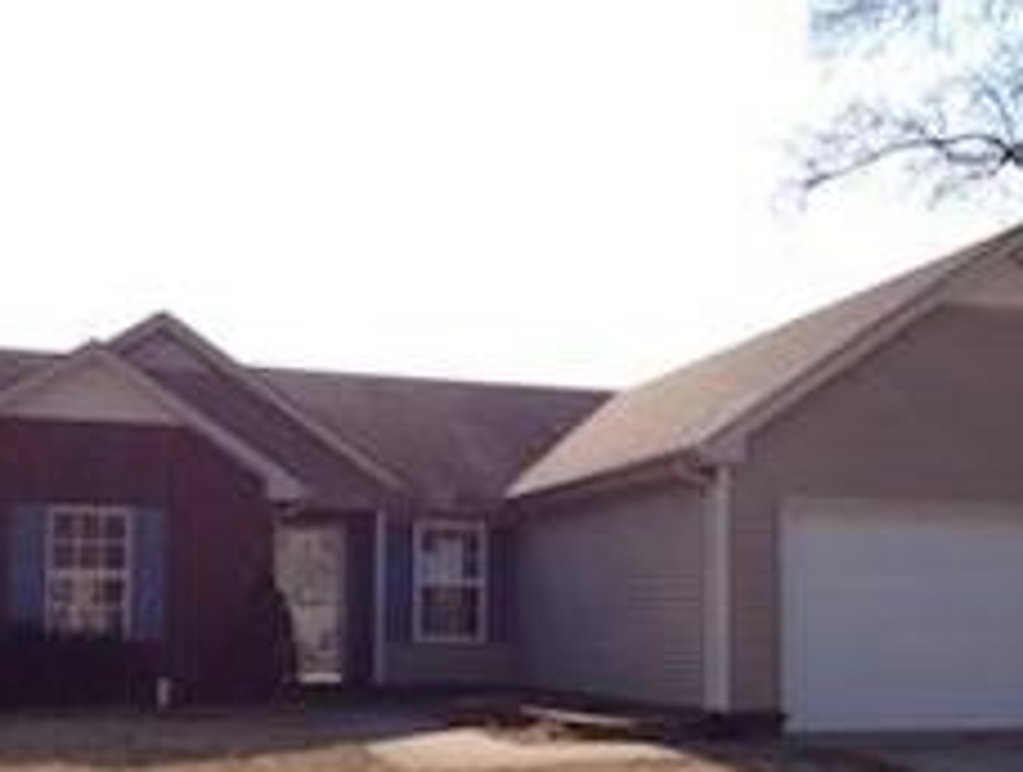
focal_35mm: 53
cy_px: 543
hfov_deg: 36.0
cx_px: 579
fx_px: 1570
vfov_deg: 27.4
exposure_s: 1/1727
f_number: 2.4
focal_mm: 4.28
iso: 50
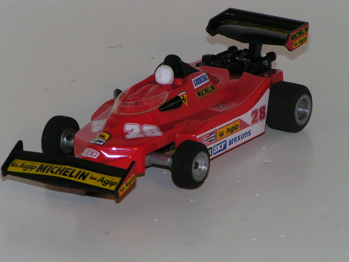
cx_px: 174
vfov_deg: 6.6
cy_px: 131
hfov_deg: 8.8
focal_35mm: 226
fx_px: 2279
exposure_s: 1/250
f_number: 5.6
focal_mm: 34.5
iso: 50
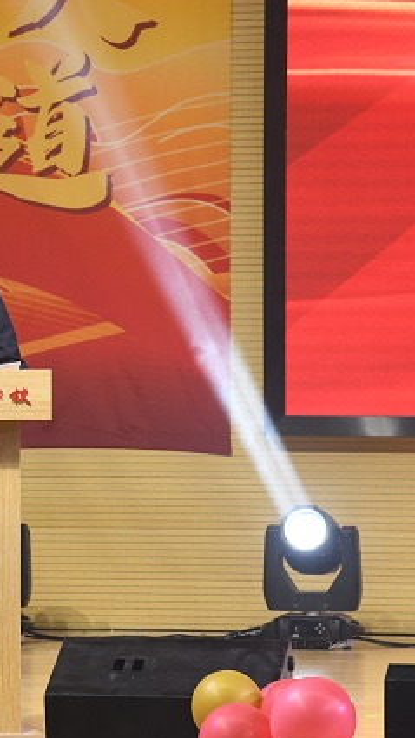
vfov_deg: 6.3
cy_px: 375
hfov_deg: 3.5
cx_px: -31
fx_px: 6751
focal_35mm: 345
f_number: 8
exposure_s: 1/250
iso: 4000
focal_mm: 200
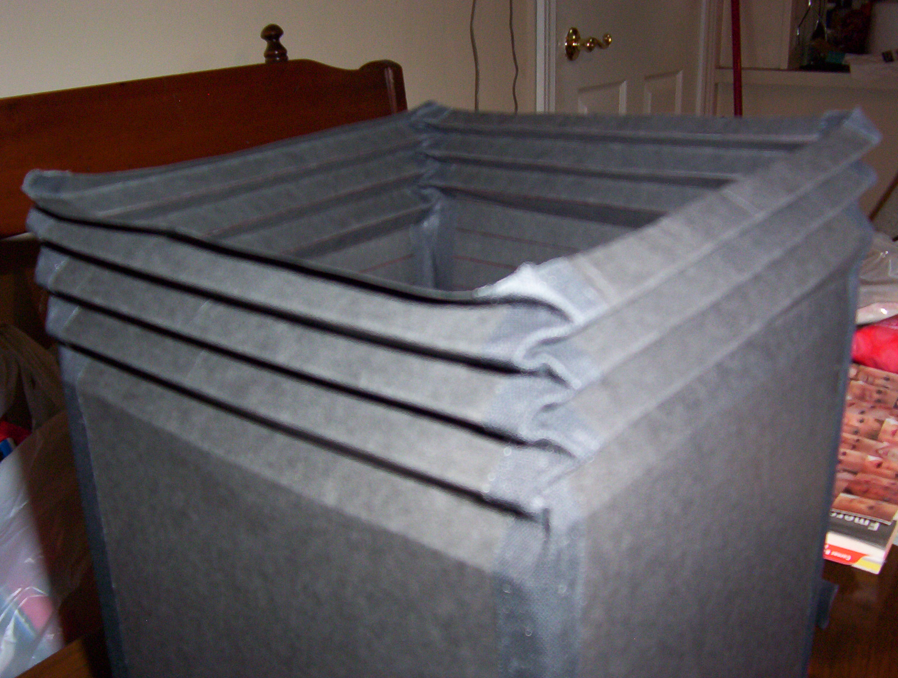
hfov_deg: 51.2
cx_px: 449
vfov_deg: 39.8
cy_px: 339
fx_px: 936
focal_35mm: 36
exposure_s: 1/30
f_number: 2.76
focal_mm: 5.54
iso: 140
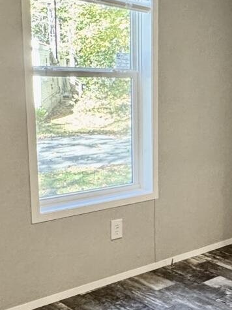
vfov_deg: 32.7
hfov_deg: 22.5
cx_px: 291
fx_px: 527
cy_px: 176
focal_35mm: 59
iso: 320
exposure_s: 1/60
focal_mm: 2.22
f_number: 2.2
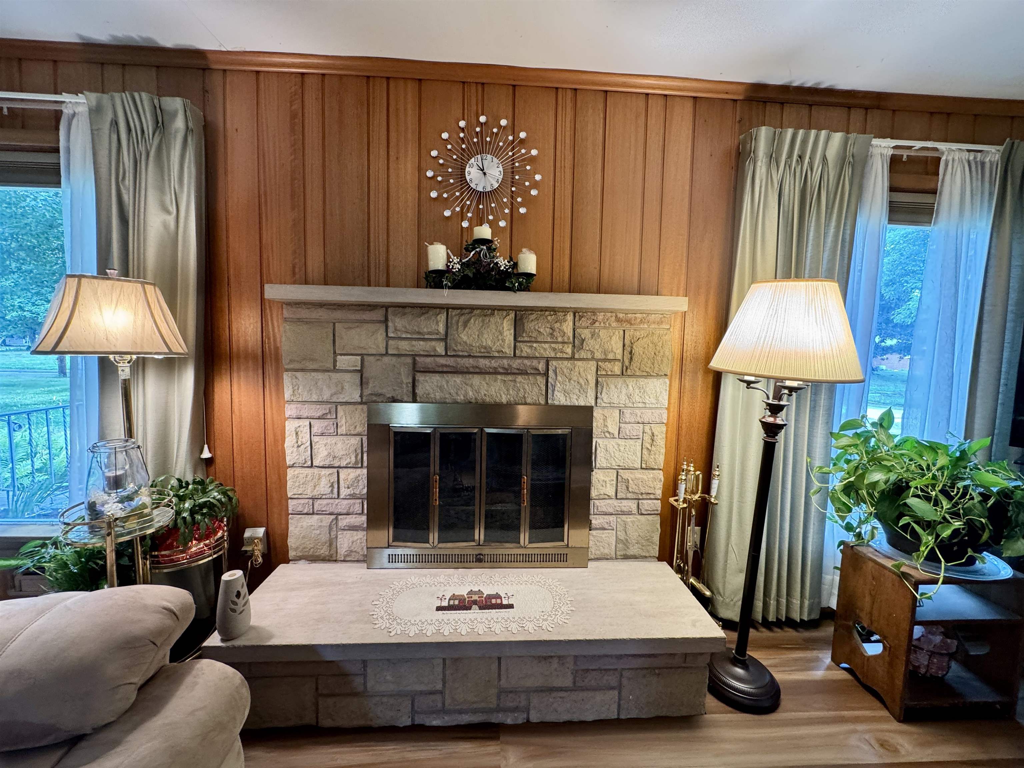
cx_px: 512
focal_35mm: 14
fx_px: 414
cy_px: 384
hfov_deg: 102.1
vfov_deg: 85.7
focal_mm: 2.22
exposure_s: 1/60
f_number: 2.2
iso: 250
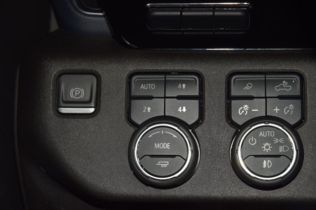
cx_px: 158
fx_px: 922
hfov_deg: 19.5
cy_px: 105
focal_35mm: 105
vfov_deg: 13.0
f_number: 8
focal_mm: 70
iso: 100
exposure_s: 1/125
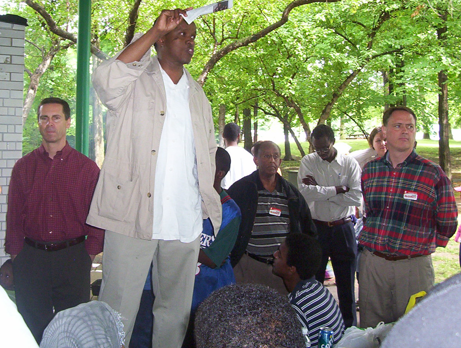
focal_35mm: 57
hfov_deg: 33.7
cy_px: 119
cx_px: 216
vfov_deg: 25.6
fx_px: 761
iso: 140
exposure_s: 1/69.3
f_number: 2.73
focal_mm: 5.77
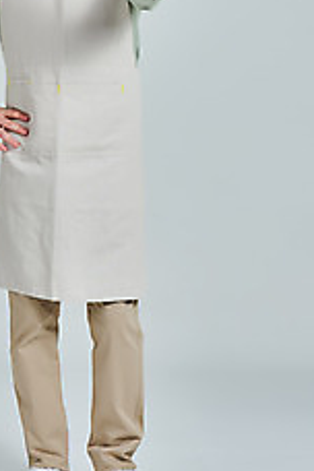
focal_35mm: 144
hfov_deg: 9.5
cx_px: 65
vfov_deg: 14.2
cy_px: 134
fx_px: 1884
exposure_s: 1/125
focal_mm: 82
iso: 100
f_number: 14
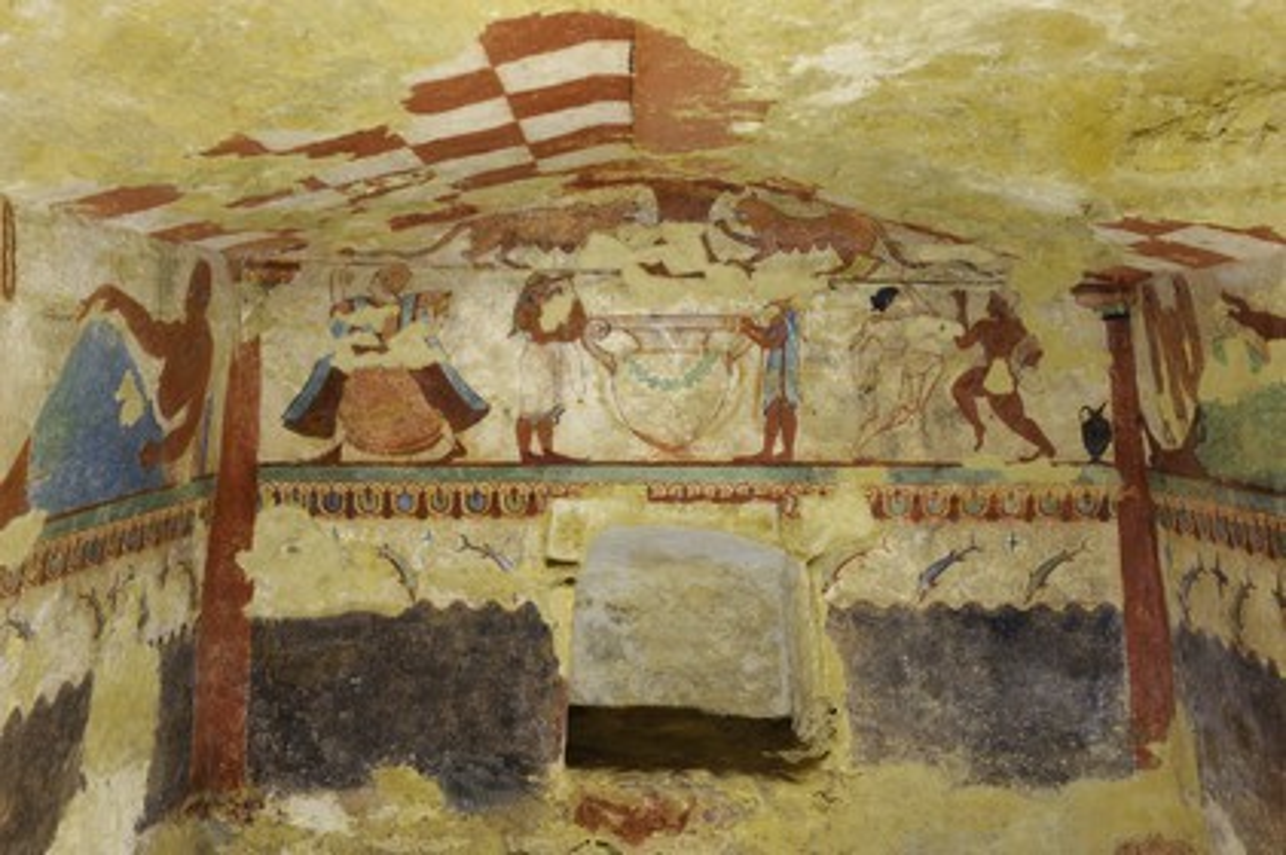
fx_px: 1285
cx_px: 643
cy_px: 428
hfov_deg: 53.2
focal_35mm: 36
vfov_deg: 36.8
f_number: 5.6
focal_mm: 36
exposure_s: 1/2
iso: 800
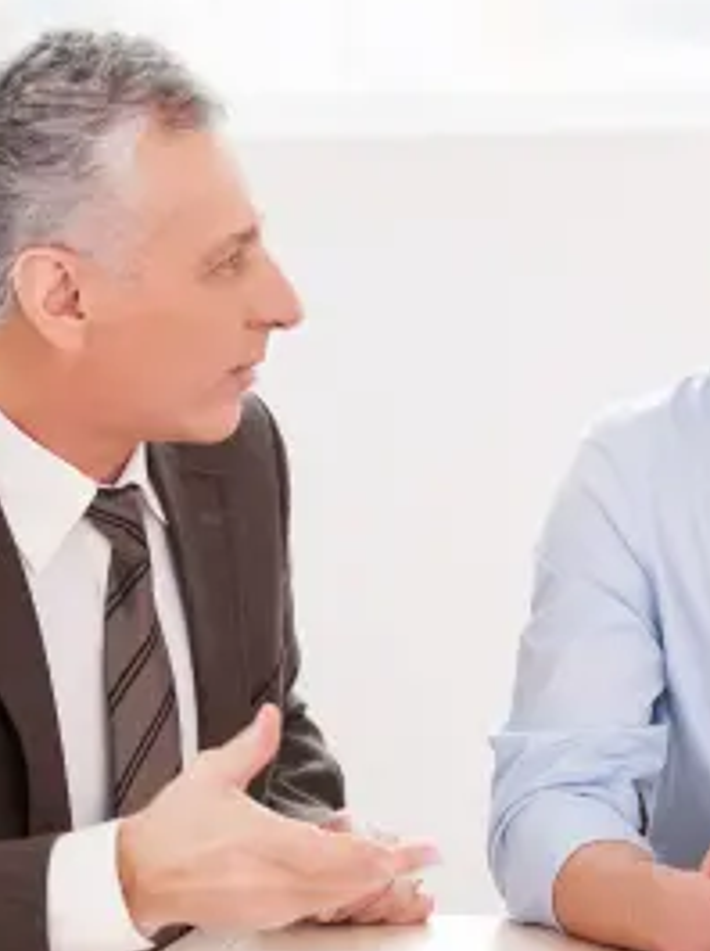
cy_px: 472
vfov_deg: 11.1
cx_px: 775
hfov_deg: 8.3
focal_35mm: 178
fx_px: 4880
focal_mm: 98
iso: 400
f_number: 2.8
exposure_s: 1/100
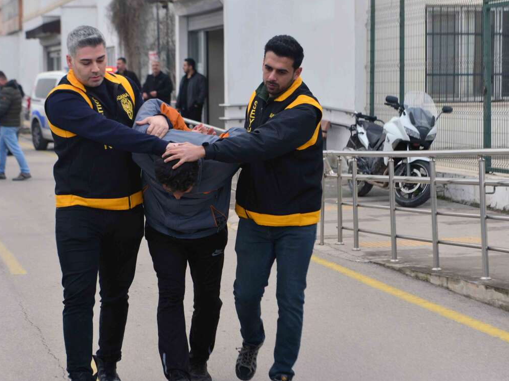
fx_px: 1264
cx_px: 184
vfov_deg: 17.2
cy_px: 214
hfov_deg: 22.7
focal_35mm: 86
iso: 800
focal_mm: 70
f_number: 5.6
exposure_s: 1/800
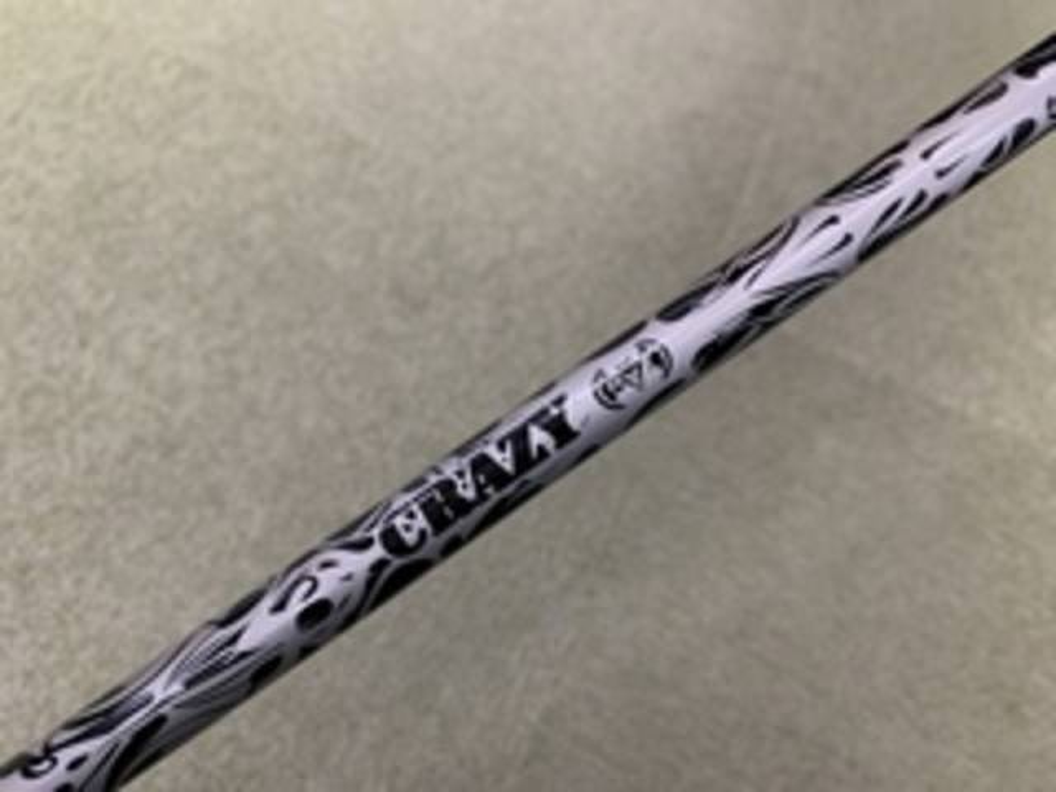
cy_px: 396
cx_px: 528
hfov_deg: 67.3
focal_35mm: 26
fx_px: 793
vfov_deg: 53.1
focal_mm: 4.25
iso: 160
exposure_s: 1/60
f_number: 1.8
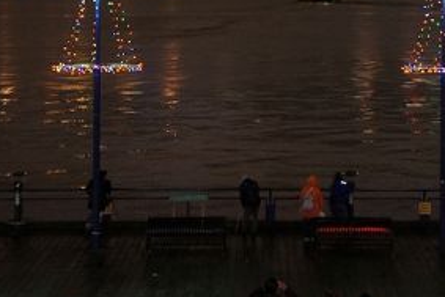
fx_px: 1447
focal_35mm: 117
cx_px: 292
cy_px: -26
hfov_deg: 17.4
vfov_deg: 11.6
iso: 1600
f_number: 4.5
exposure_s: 1/5
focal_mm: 34
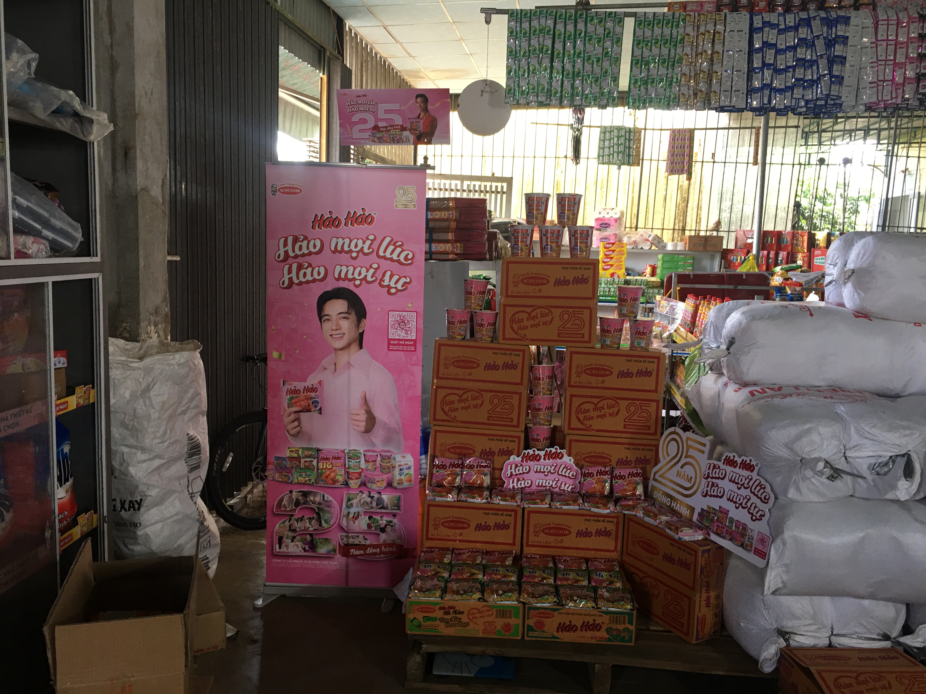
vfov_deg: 48.2
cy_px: 347
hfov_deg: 61.7
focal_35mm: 29
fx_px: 776
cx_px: 463
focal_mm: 4.15
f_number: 2.2
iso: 40
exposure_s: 1/17
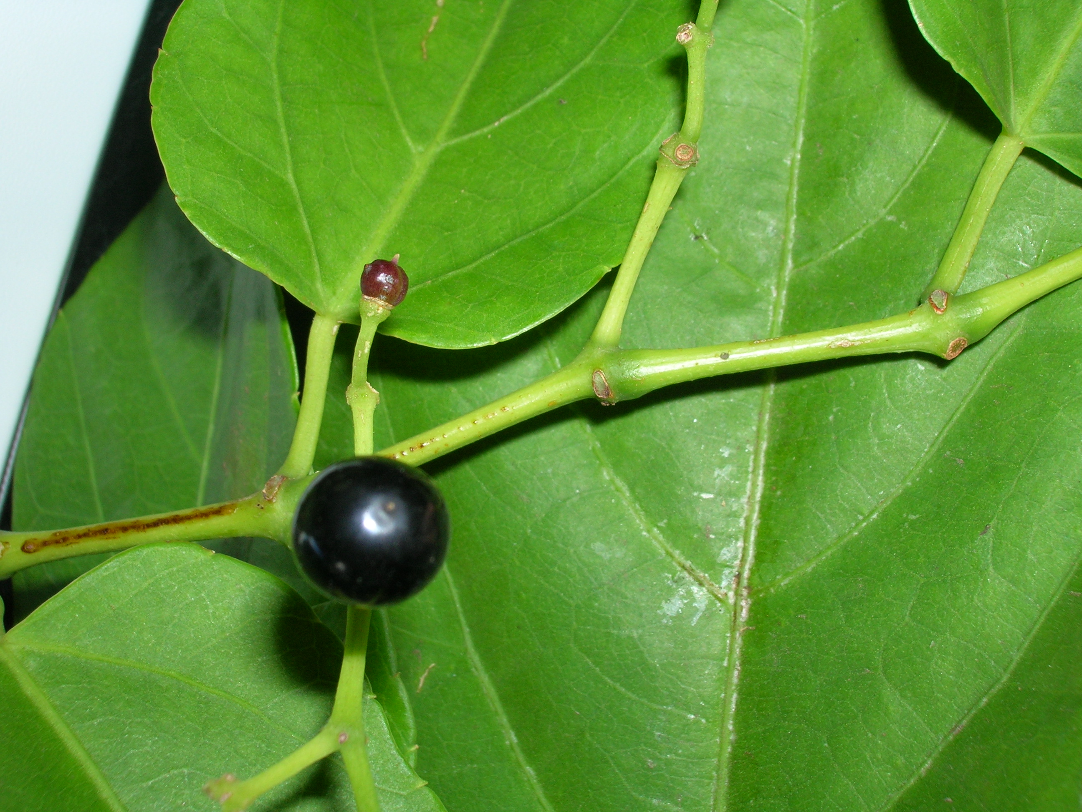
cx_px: 541
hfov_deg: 41.2
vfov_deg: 31.5
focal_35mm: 46
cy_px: 406
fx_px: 1438
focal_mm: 7.7
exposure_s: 1/60.1
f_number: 5.4
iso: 50
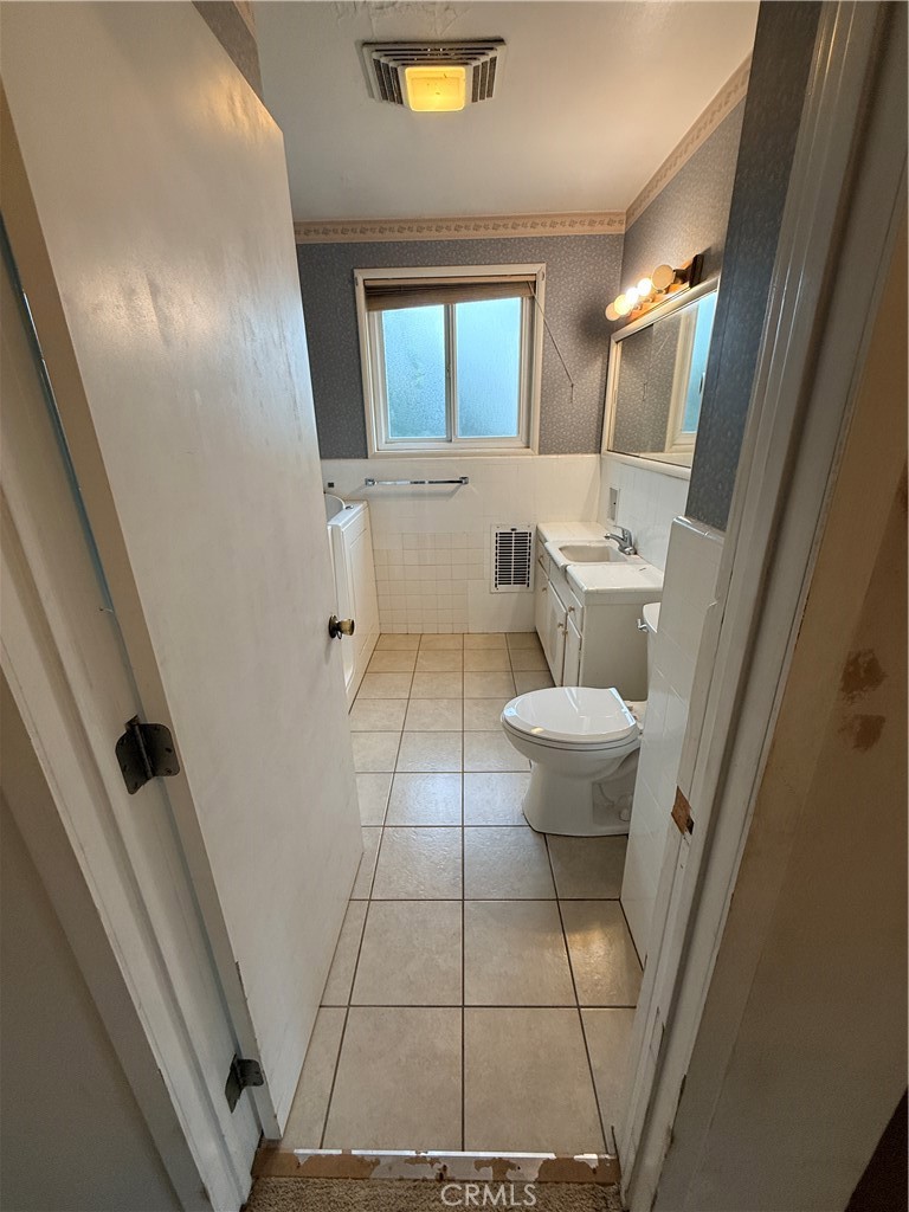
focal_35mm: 14
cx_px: 454
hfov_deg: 85.7
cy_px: 606
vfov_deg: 102.1
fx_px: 490
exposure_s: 1/120
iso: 125
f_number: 2.2
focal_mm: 2.22
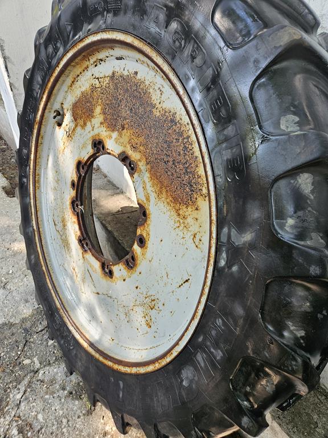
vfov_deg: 73.9
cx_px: 164
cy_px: 219
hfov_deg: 58.9
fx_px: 291
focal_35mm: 23
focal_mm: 5.4
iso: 50
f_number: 1.8
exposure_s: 1/100
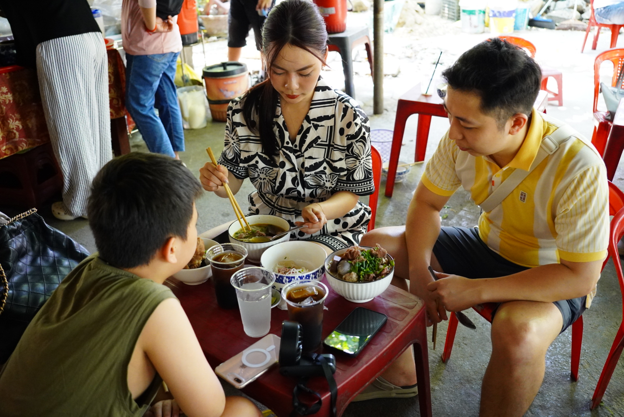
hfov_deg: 54.5
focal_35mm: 35
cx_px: 312
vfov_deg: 38.0
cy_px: 208
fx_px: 606
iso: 2500
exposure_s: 1/125
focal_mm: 23.3
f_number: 2.8
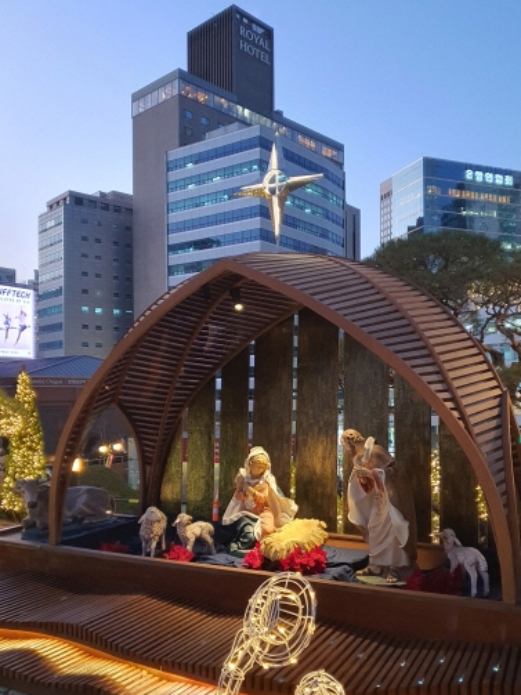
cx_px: 279
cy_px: 394
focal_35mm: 31
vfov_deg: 58.2
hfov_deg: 45.4
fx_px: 622
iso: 200
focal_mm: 4.3
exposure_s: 1/40
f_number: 1.5
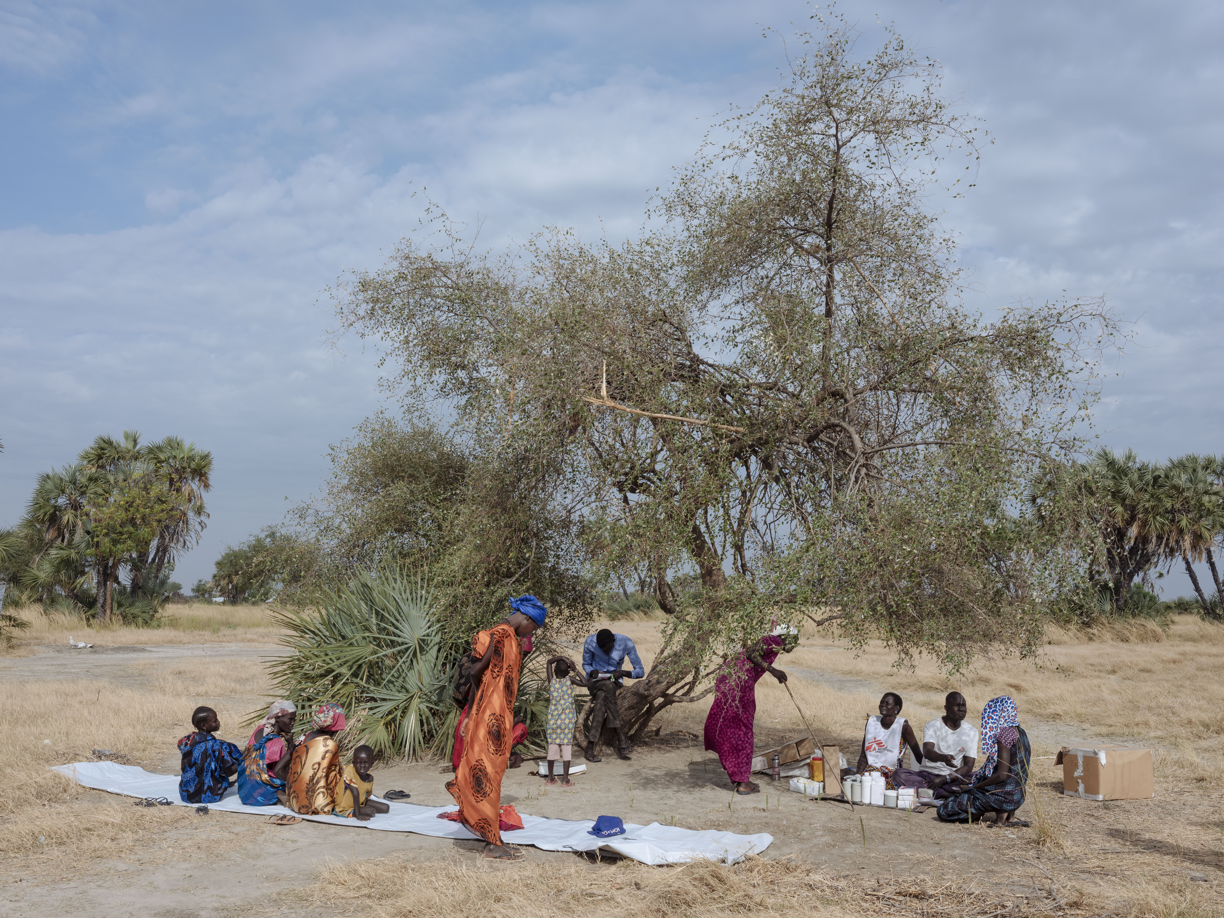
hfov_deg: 51.4
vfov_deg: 39.7
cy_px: 459
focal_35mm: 36
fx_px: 1273
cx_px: 612
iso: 200
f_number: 16
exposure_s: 1/250
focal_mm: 45
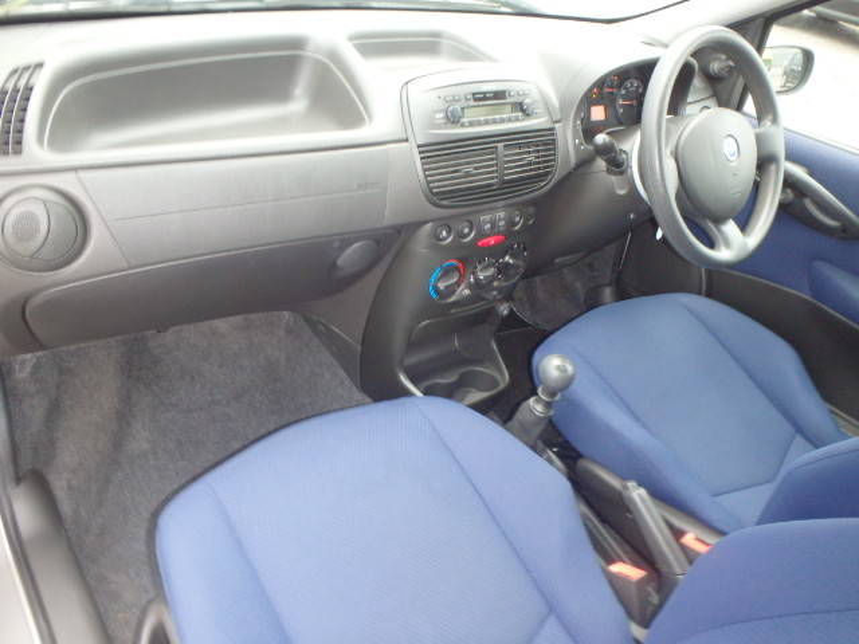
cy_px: 322
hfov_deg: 63.4
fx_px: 695
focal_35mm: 28
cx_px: 430
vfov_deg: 49.7
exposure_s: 1/30
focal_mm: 5
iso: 500
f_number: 3.9
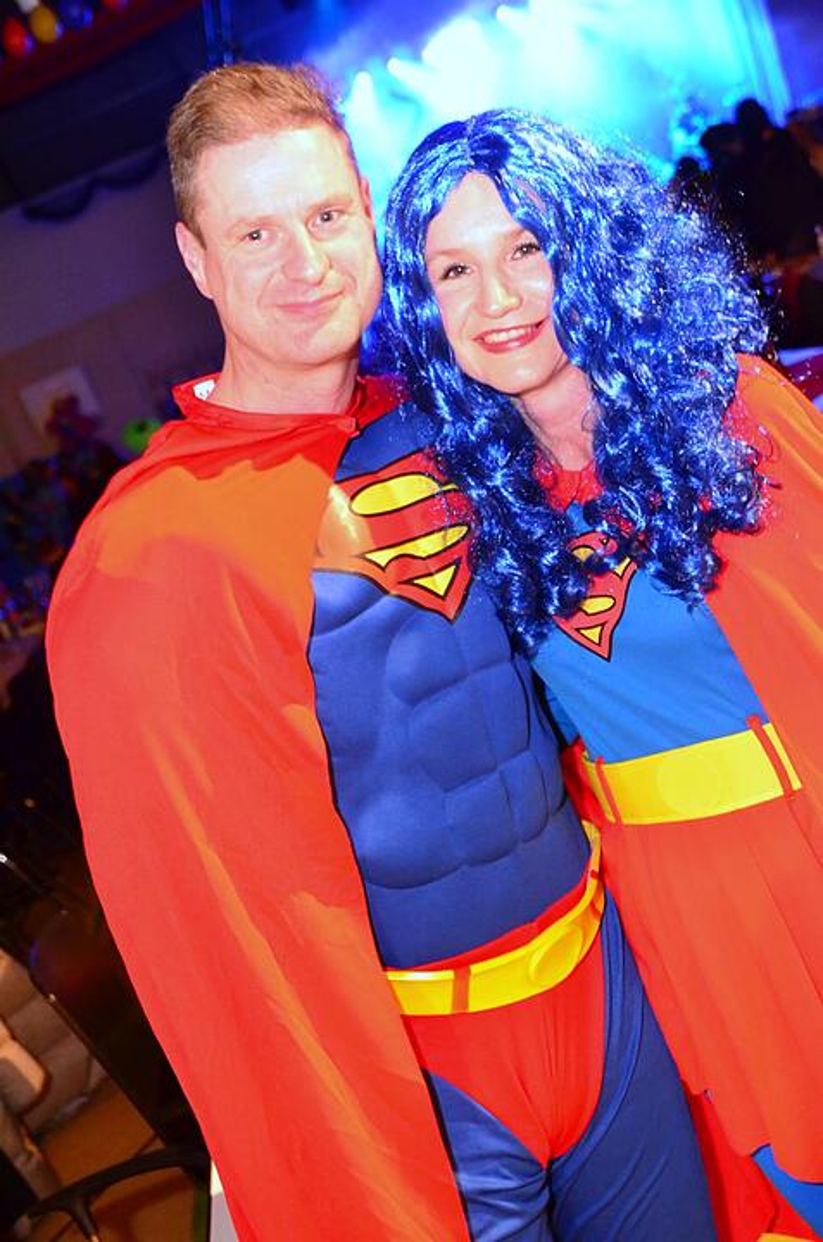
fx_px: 1653
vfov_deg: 41.2
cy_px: 621
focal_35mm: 48
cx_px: 412
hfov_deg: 28.0
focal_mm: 32
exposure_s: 1/13
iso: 3200
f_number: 5.6
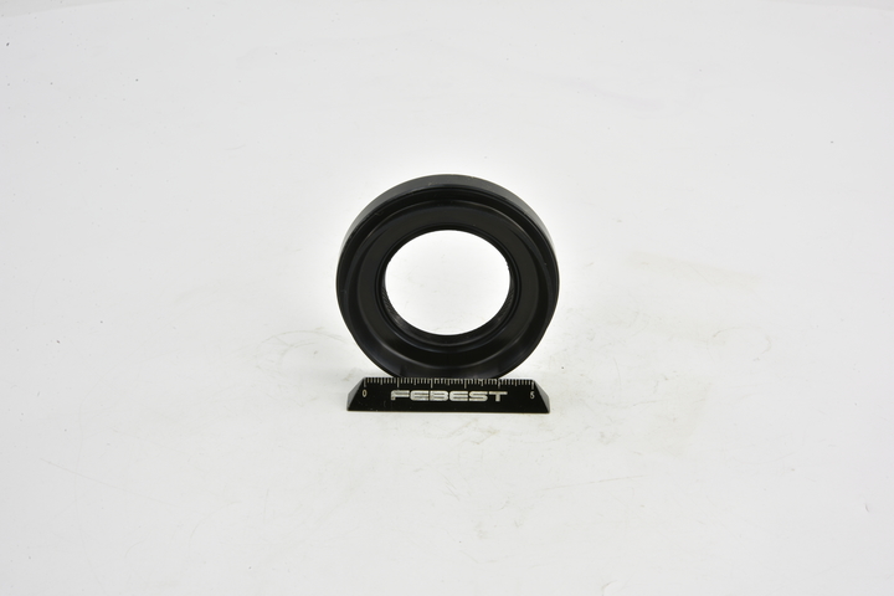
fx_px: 1490
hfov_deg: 33.4
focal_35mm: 60
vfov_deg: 22.6
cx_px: 447
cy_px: 298
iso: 64
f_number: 25
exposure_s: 1/2
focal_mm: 60
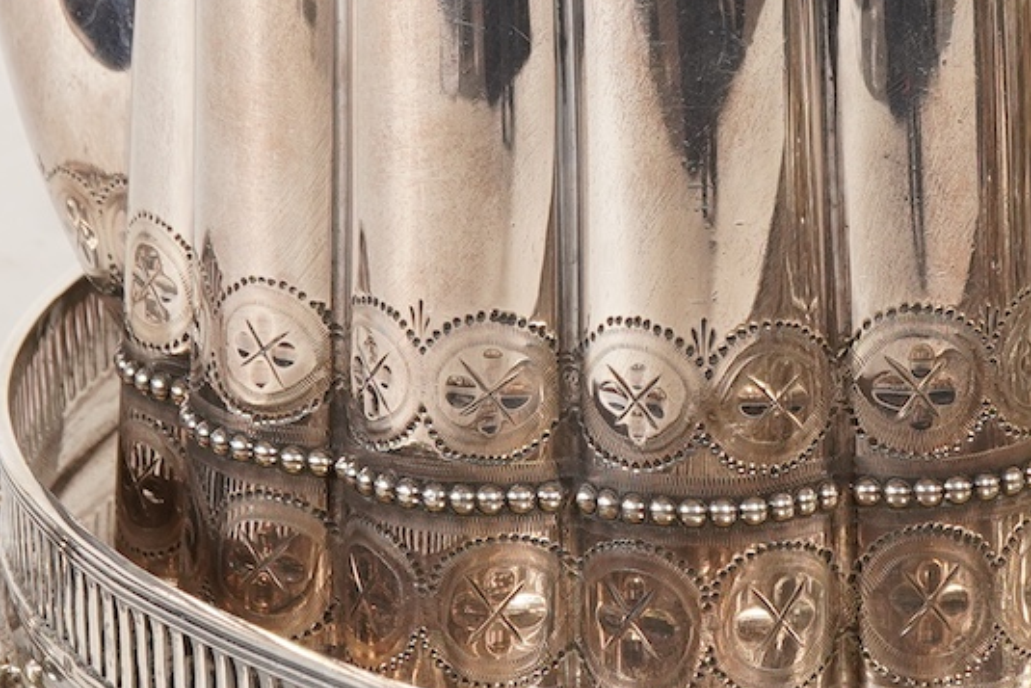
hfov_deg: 14.4
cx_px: 741
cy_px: -209
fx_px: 4068
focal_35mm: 142
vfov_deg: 9.5
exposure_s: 1/125
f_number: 16
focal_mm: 30
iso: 400
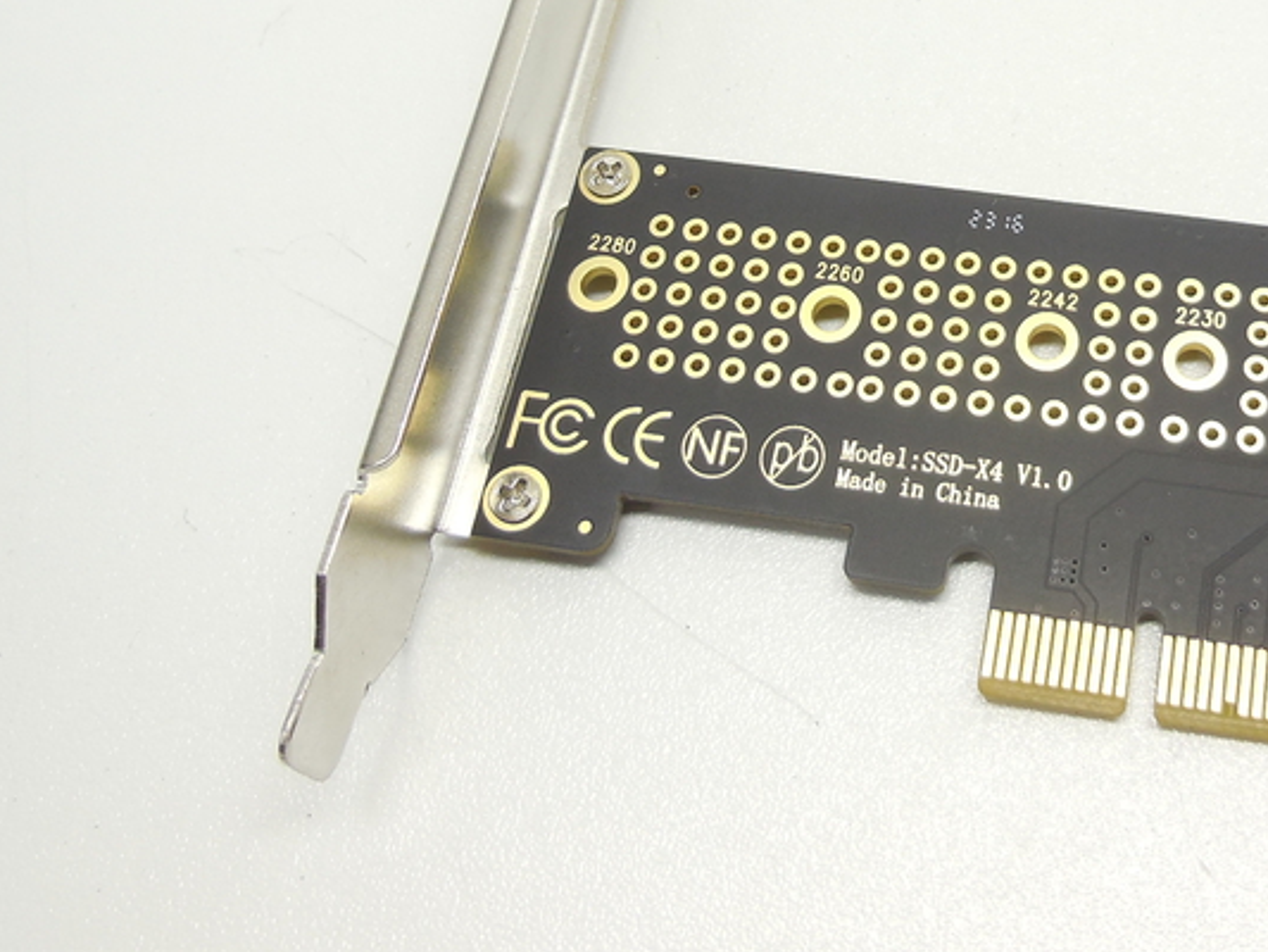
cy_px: 155
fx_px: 1759
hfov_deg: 38.4
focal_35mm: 48
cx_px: 983
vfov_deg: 29.4
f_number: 3.1
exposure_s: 1/100
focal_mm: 4.5
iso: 125
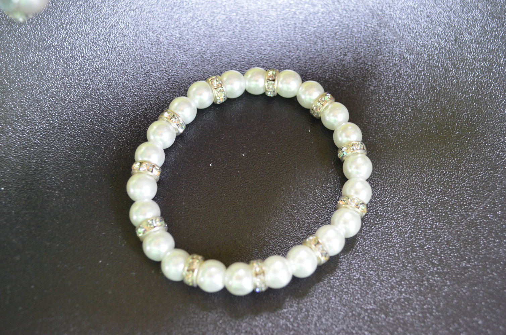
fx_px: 631
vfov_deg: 29.7
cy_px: 168
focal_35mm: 45
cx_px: 253
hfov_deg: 43.7
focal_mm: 30
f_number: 4.5
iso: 1600
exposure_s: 1/25
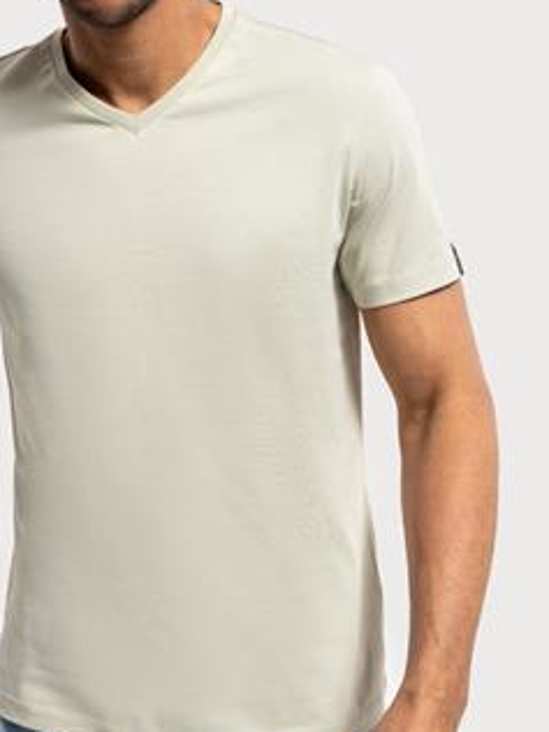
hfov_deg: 18.3
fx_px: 1692
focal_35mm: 80
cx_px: 141
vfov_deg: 24.4
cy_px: 323
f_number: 11
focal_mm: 58.6
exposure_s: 1/125
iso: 400
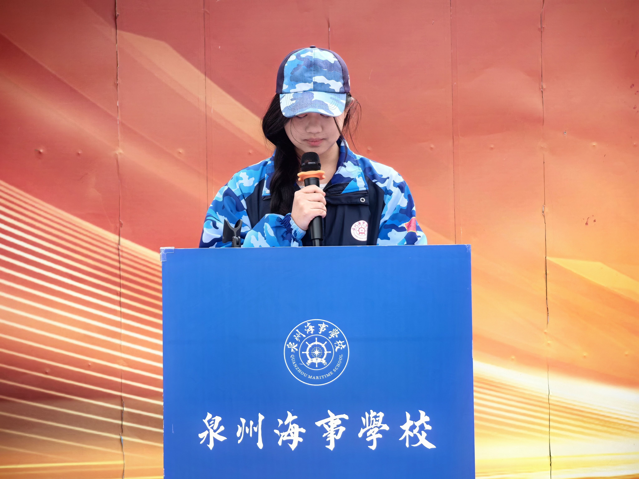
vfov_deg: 11.0
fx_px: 2492
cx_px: 320
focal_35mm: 135
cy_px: 240
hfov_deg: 14.6
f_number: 3.4
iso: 50
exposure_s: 1/163
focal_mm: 14.46
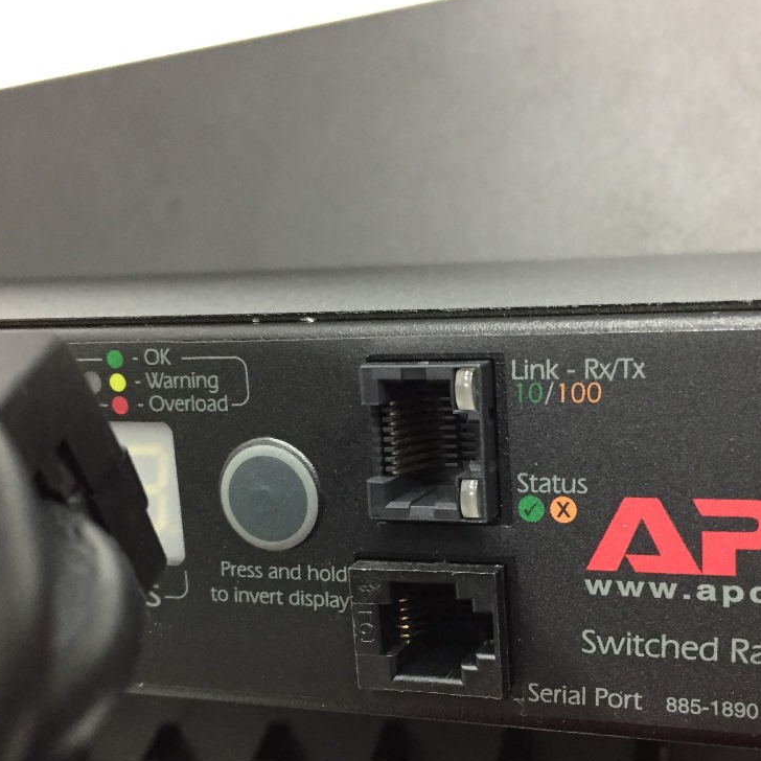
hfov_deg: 36.6
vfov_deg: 36.6
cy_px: 474
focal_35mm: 46
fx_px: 1144
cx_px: 467
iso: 250
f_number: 2.2
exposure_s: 1/20
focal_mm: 4.15
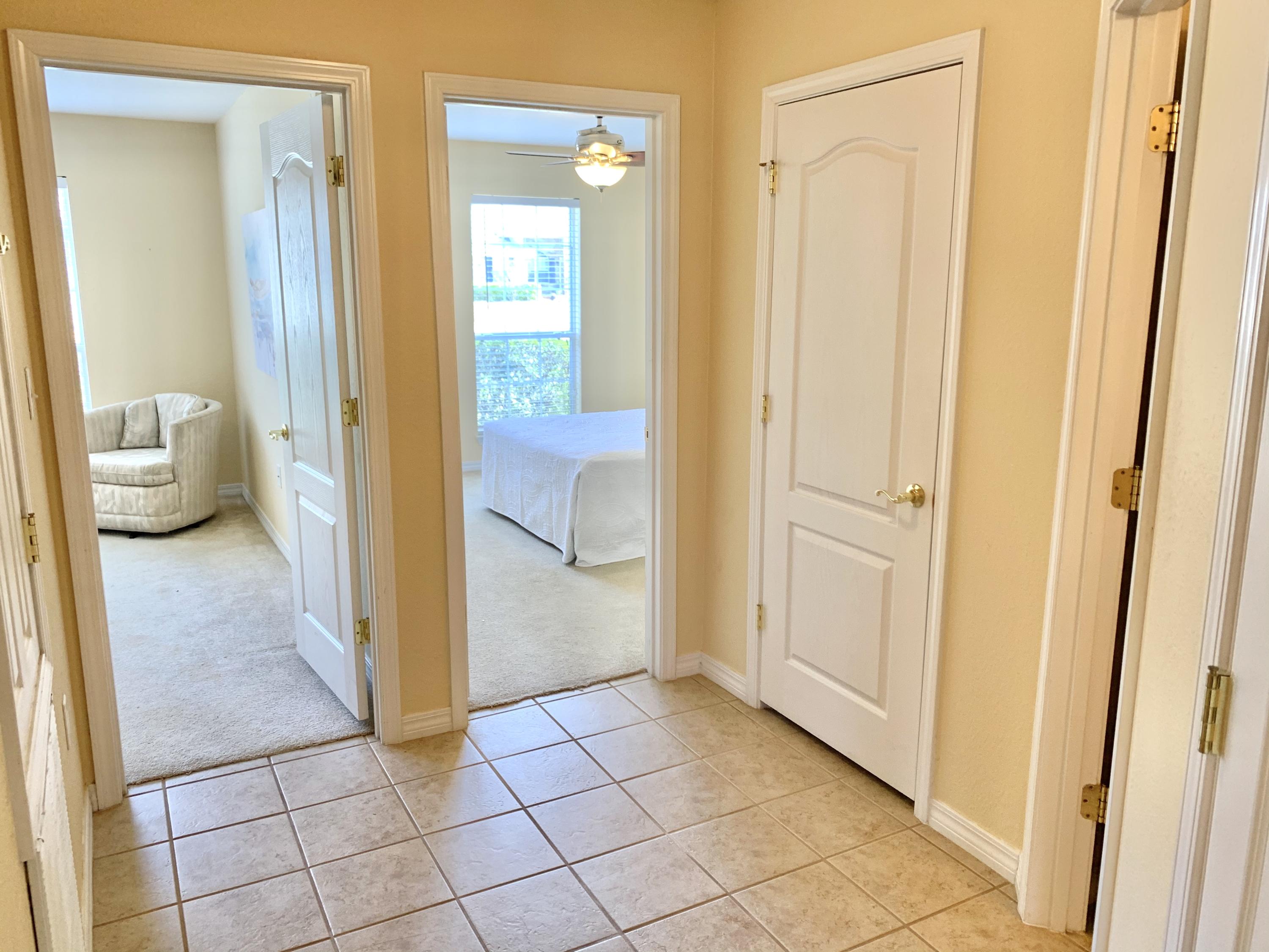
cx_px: 634
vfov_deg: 53.1
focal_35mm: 26
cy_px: 476
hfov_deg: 67.3
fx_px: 953
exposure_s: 1/60
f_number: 1.8
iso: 64
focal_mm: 4.25
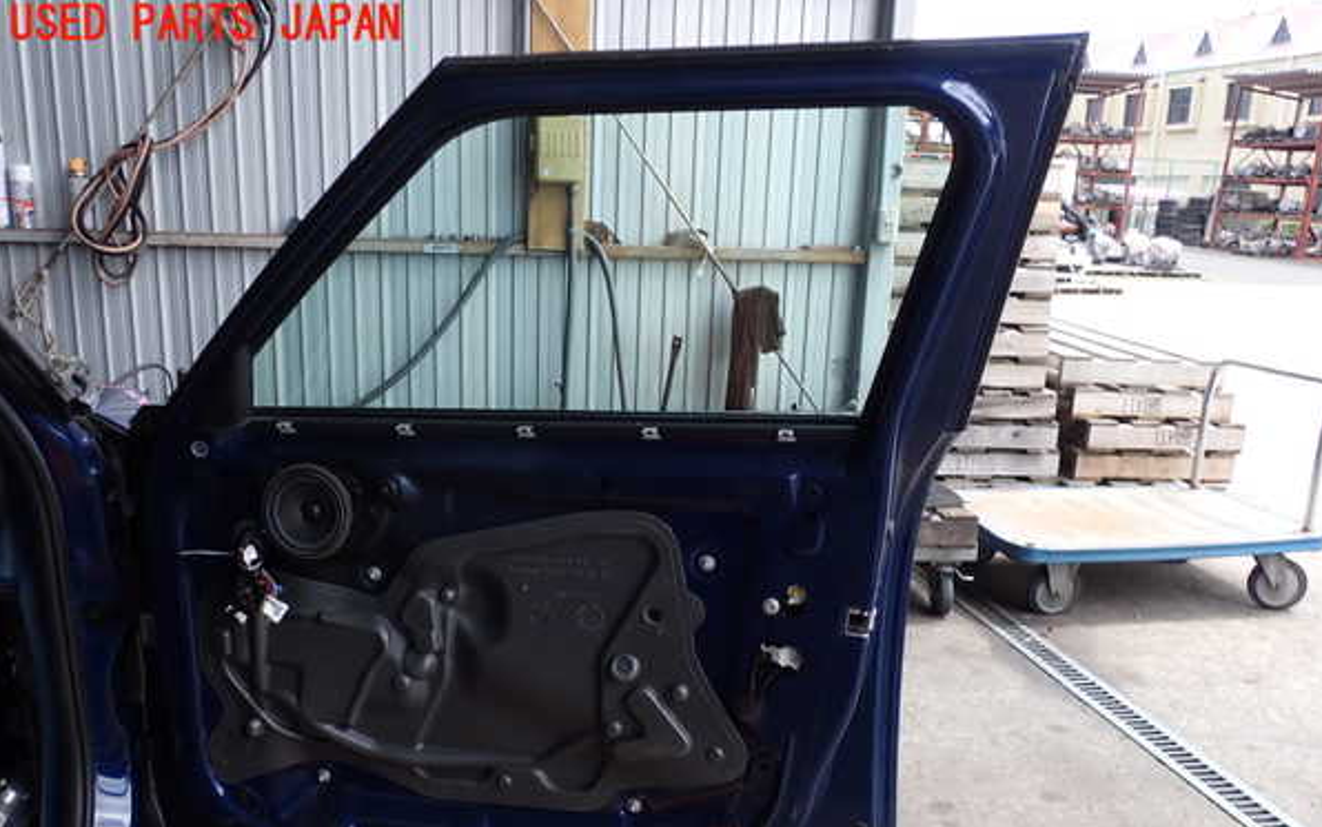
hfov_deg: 59.6
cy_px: 497
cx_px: 663
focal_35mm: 32
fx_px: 1153
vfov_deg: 39.3
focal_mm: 5.4
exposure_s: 1/200
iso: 100
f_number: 3.2
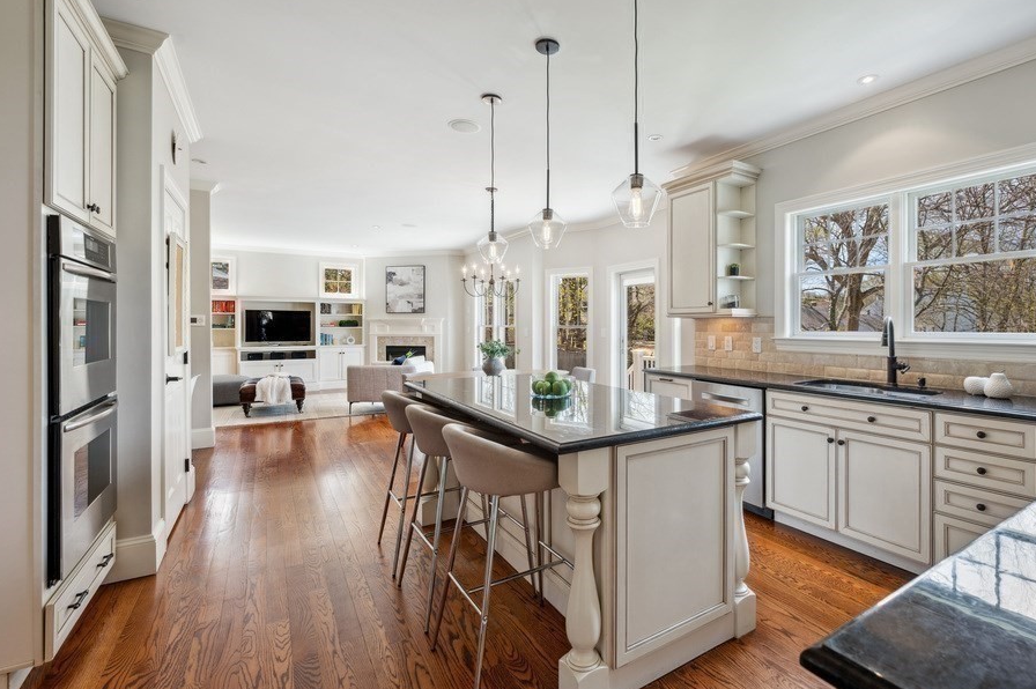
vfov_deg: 73.6
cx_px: 580
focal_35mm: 16
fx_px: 460
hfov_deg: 96.3
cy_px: 323
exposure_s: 1/6
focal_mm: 14
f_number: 8
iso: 100
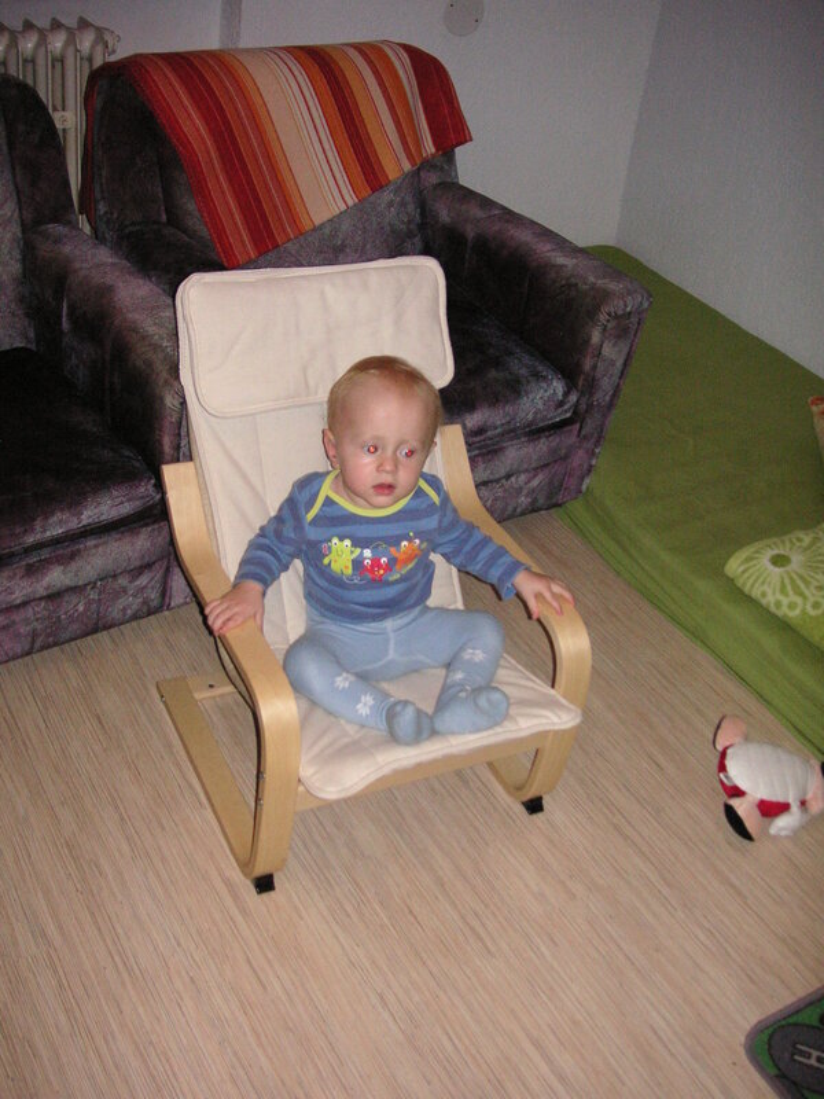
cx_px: 412
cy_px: 550
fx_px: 1174
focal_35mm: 37
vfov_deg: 50.1
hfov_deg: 38.7
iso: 160
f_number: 2.8
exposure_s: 1/45
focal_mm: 6.1
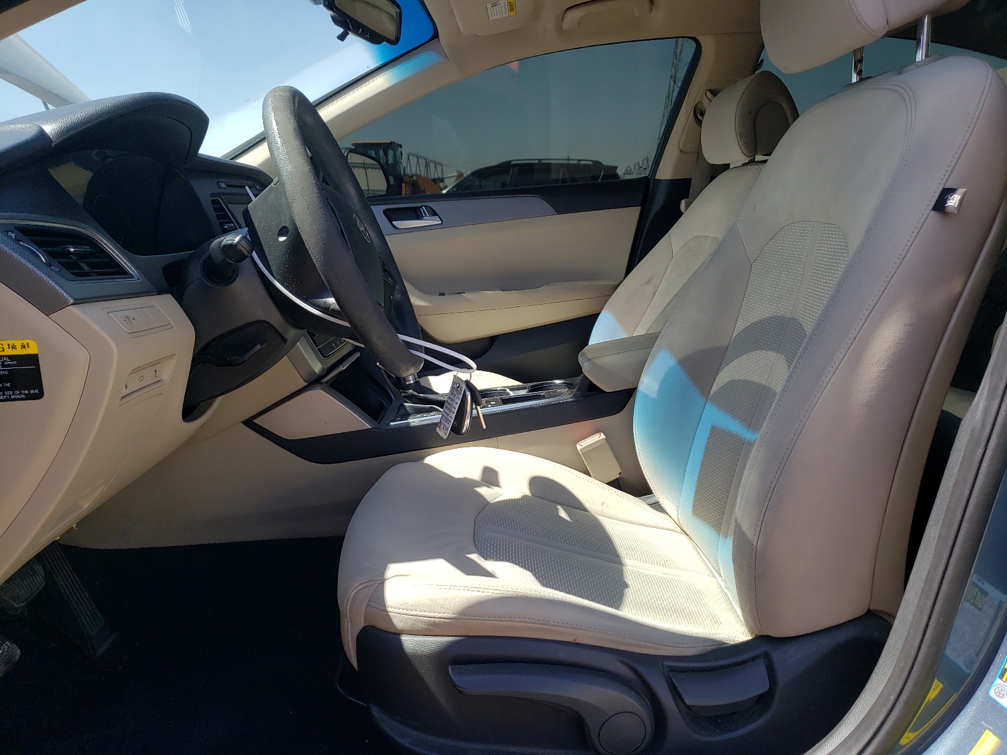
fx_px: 756
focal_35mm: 26
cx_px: 504
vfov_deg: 53.1
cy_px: 378
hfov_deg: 67.3
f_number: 1.5
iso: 50
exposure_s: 1/1000
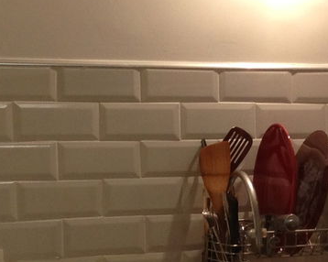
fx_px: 1397
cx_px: 596
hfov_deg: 12.2
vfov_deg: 10.7
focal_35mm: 144
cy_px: 201
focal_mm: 4.12
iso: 64
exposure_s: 1/60
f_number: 2.4
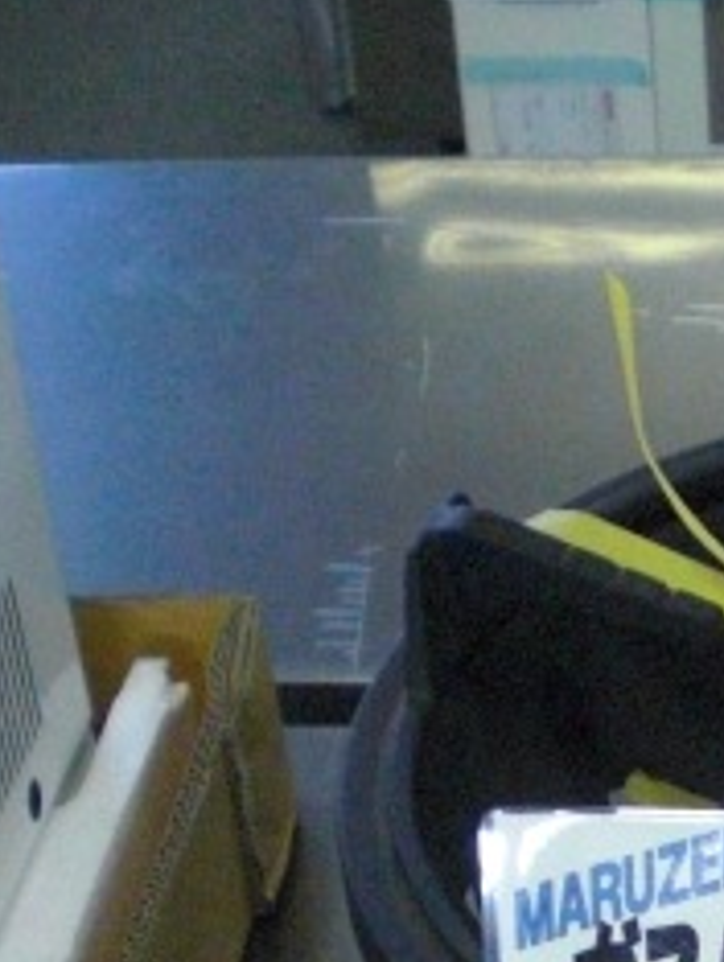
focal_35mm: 106
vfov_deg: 17.6
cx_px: 975
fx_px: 2951
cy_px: 1190
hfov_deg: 13.4
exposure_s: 1/100
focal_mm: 6.3
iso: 800
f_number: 3.1
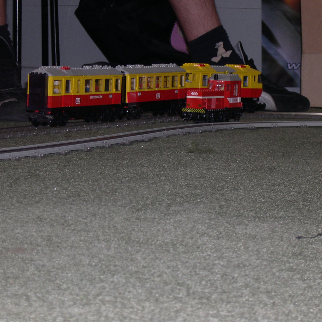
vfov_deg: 12.9
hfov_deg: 12.9
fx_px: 1421
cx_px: 189
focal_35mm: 135
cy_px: 160
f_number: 4.9
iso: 185
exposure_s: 1/60
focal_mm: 24
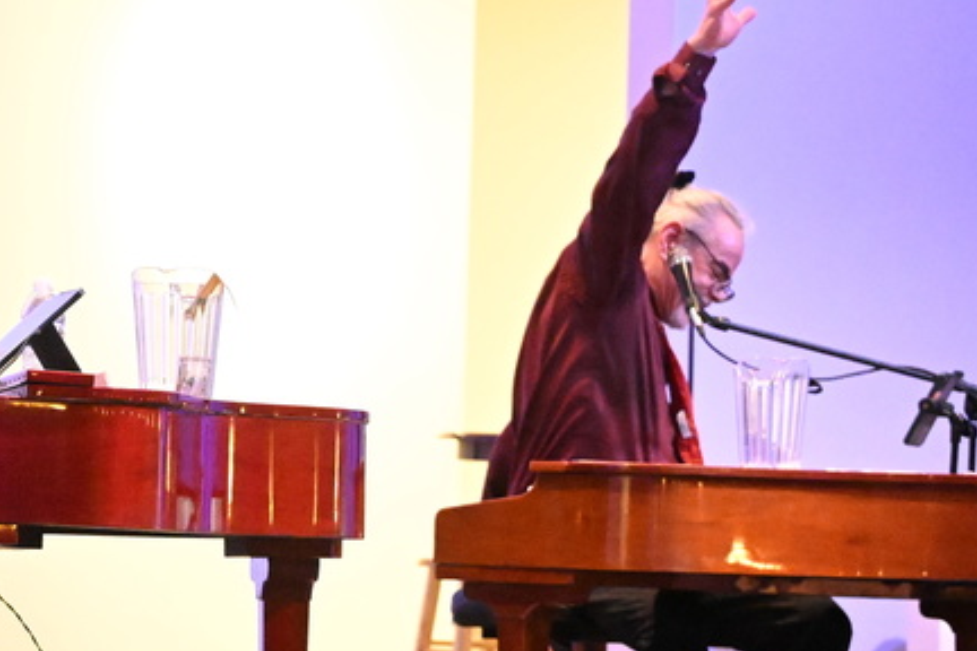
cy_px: 407
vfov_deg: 5.1
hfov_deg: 7.6
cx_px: -38
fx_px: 7327
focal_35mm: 270
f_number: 3.5
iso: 12800
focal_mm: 76
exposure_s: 1/400
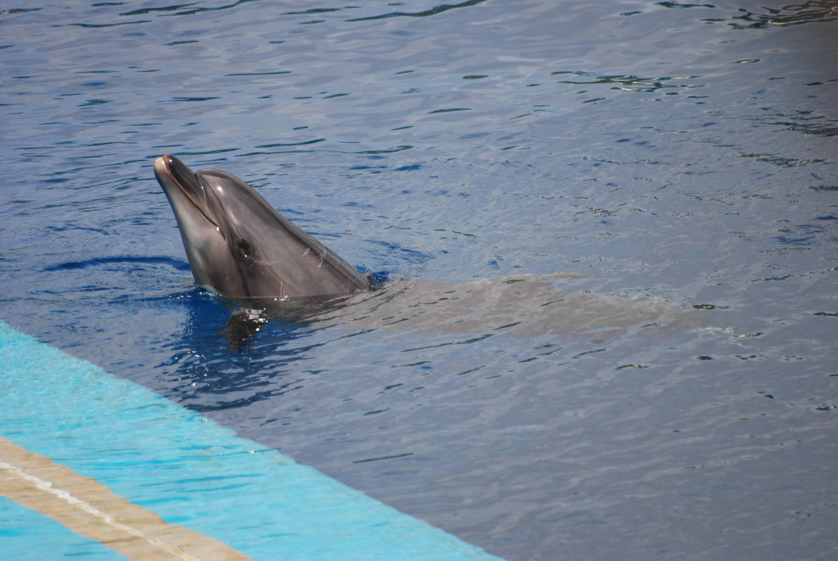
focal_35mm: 450
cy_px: 280
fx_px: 10487
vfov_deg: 3.1
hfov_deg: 4.6
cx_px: 419
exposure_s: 1/800
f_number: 5.6
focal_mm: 300
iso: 200
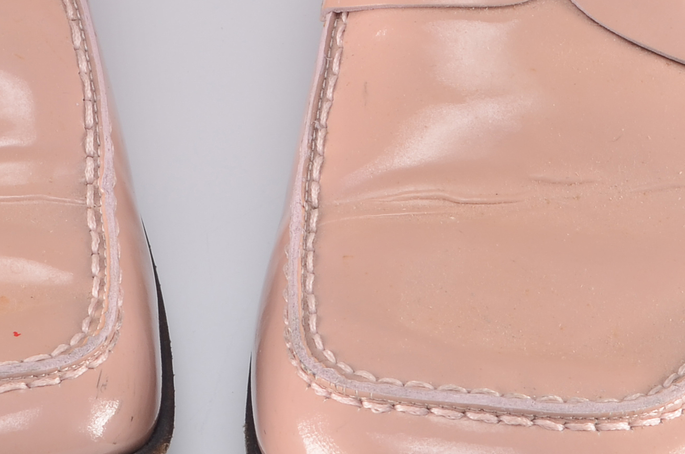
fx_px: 3758
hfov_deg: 10.4
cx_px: 230
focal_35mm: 198
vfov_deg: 6.9
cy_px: -98
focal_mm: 35
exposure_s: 1/80
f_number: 9
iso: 100
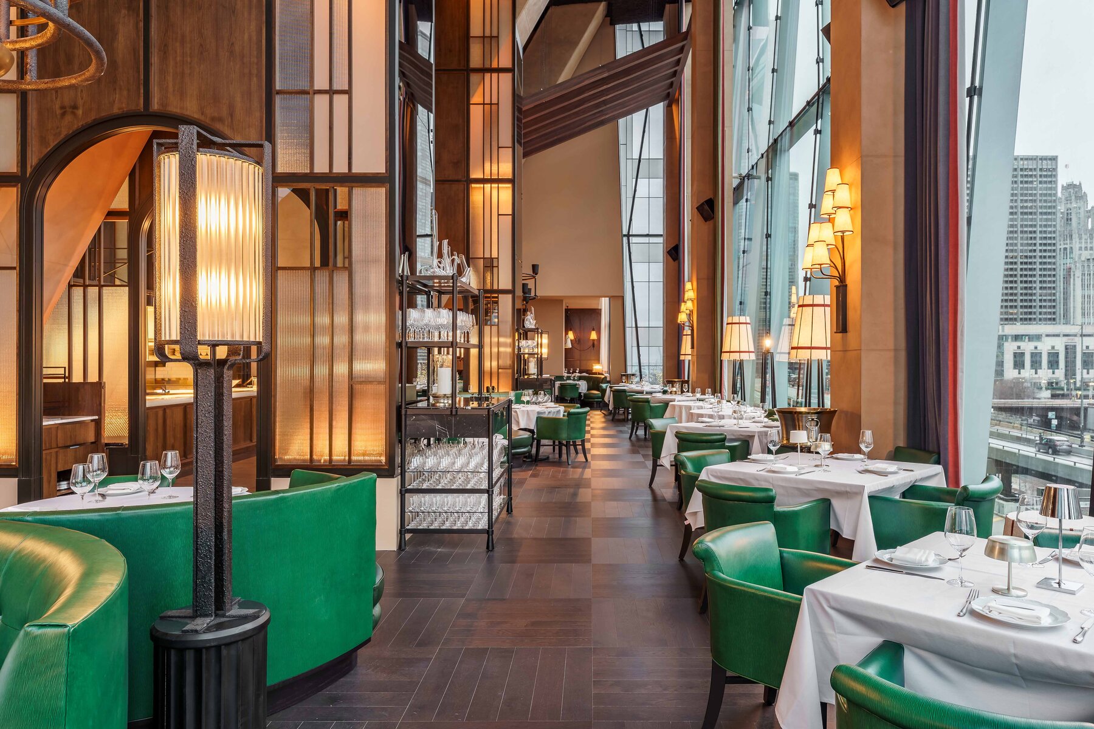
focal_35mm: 24
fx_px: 729
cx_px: 547
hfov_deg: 73.7
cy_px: 364
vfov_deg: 53.1
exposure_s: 1/3
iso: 100
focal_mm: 24
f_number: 8
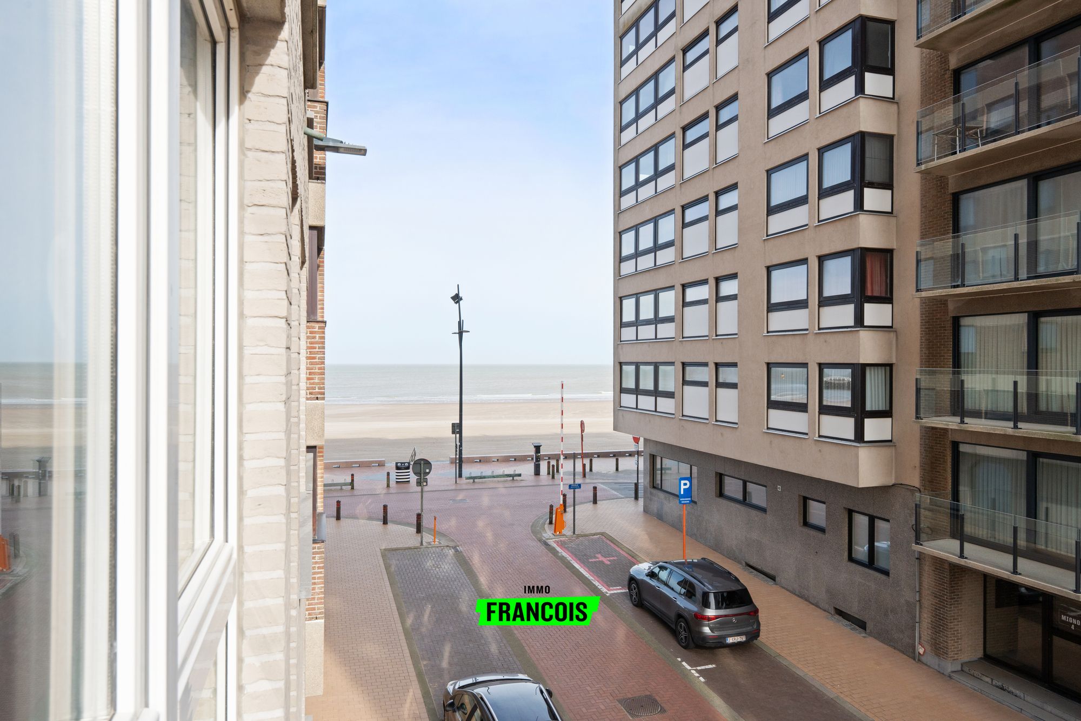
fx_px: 751
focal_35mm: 25
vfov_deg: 51.3
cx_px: 540
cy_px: 360
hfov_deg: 71.5
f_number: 11
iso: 320
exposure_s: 1/320
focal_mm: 25
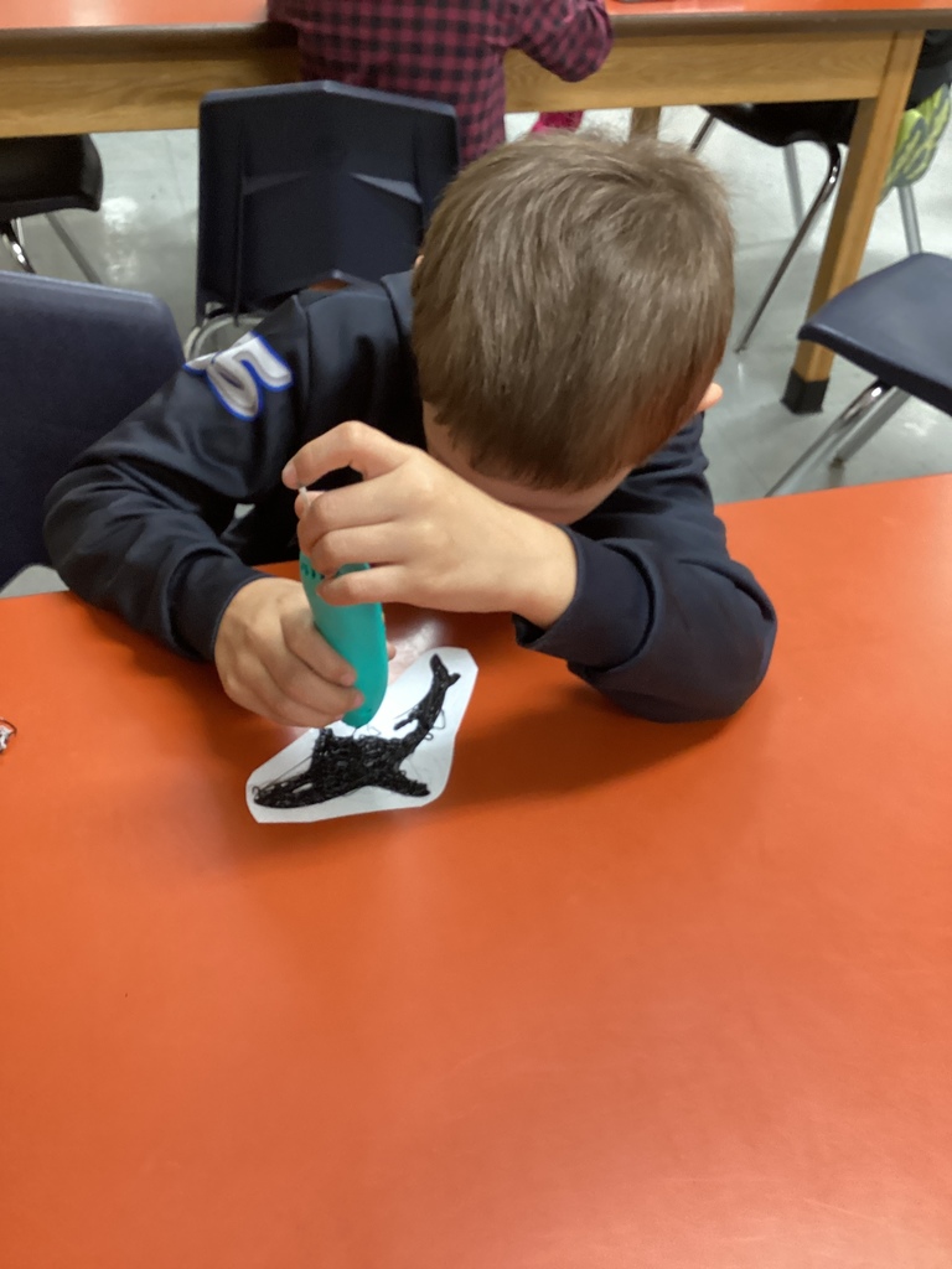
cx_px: 476
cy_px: 634
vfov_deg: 58.4
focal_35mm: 31
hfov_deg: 45.4
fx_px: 1137
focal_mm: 3.3
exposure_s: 1/40
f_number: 2.4
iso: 320
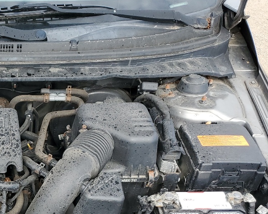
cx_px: -29
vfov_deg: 23.6
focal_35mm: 63
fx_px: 500
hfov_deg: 27.4
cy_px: 191
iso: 50
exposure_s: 1/667
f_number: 1.5
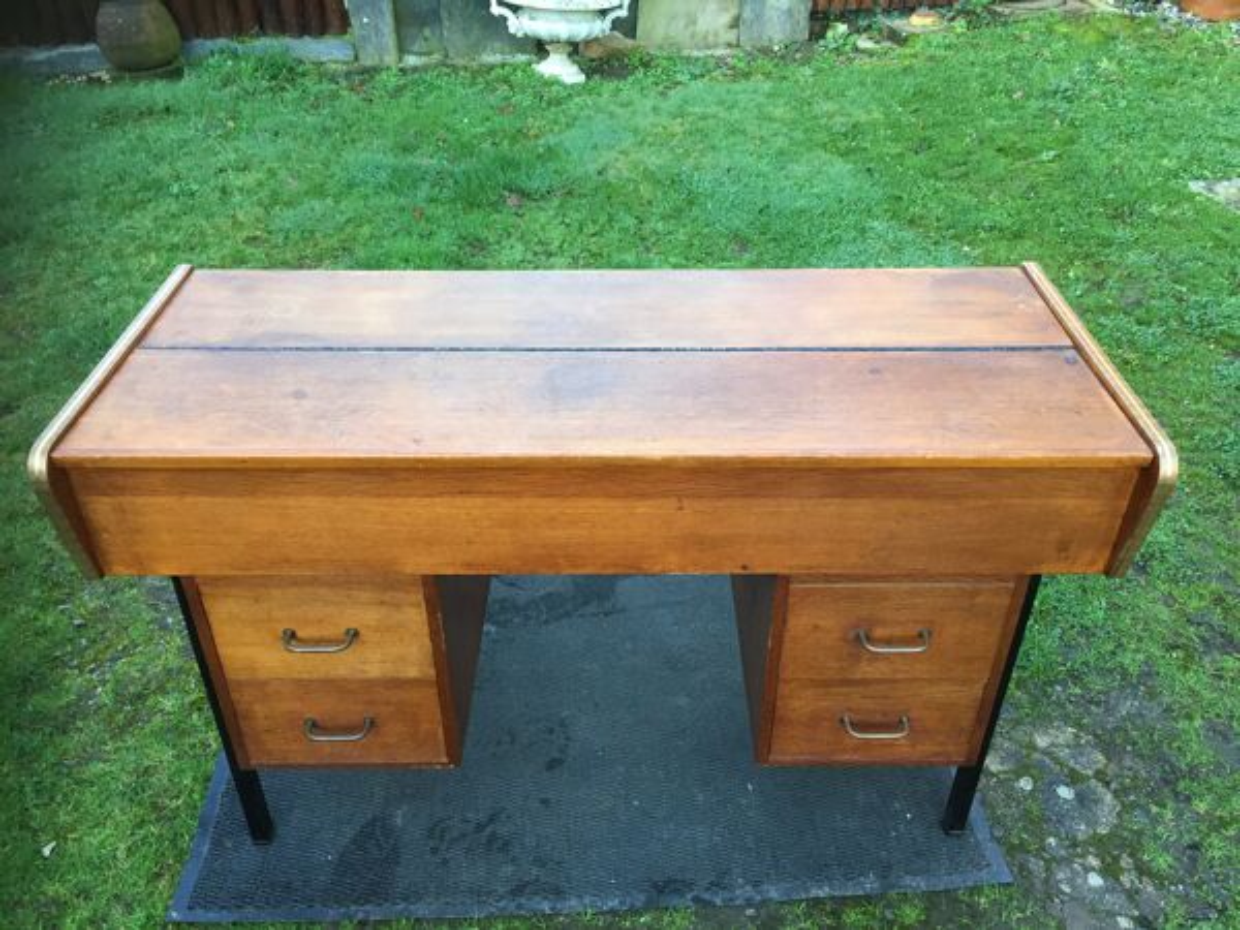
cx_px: 620
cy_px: 465
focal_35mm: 29
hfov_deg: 61.7
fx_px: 1039
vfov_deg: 48.2
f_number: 2.2
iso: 50
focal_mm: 4.15
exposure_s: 1/33
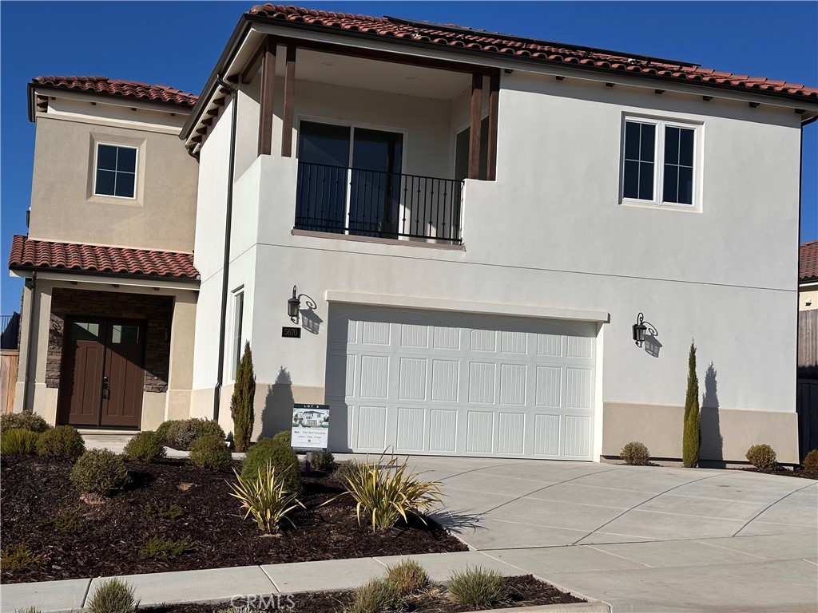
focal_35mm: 48
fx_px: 1134
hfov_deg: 39.7
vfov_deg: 30.3
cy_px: 306
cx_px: 409
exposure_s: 1/10870
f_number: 1.78
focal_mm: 6.86
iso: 64
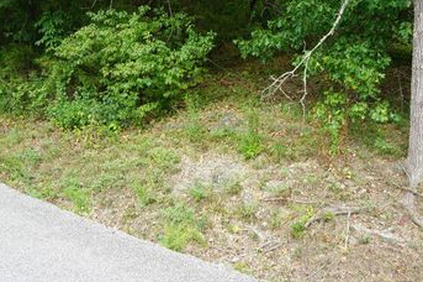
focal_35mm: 35
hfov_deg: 54.5
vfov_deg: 37.4
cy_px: 97
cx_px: 221
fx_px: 411
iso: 100
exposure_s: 1/60
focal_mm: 16
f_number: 4.5
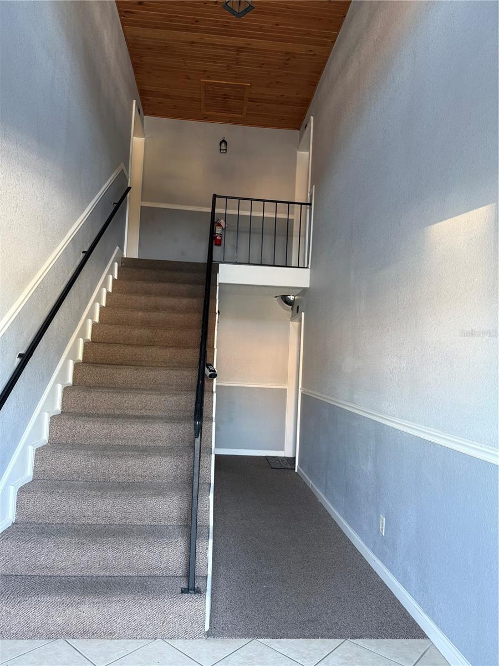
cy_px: 333
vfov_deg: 71.6
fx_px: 461
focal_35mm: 24
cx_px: 250
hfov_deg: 56.8
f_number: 1.78
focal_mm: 6.76
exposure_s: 1/70
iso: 200
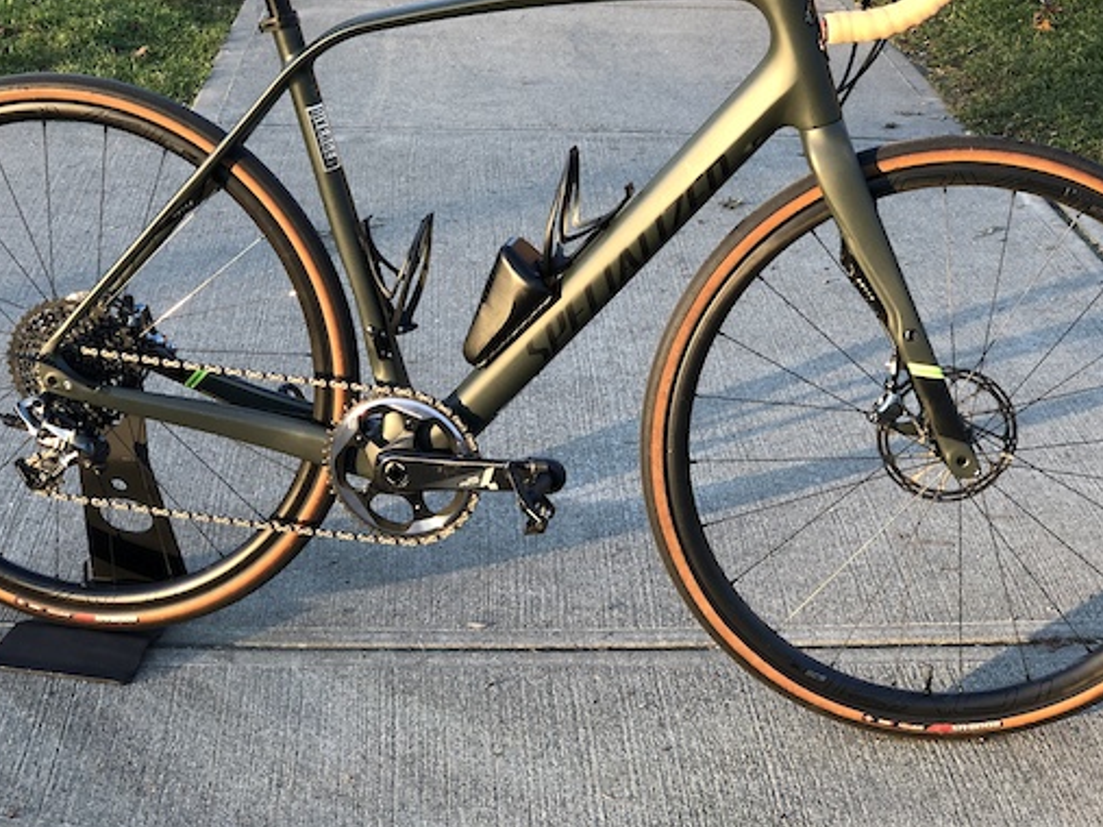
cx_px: 529
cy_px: 287
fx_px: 2612
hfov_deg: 23.8
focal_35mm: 82
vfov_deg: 17.9
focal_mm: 6
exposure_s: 1/60
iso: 20
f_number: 2.4
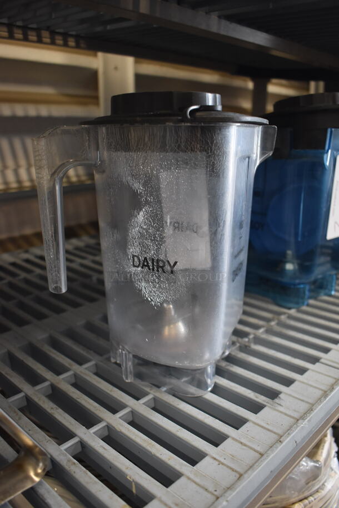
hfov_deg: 43.7
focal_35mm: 30
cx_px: 170
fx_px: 423
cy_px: 254
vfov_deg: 61.9
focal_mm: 20
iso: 1100
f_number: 4
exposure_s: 1/60
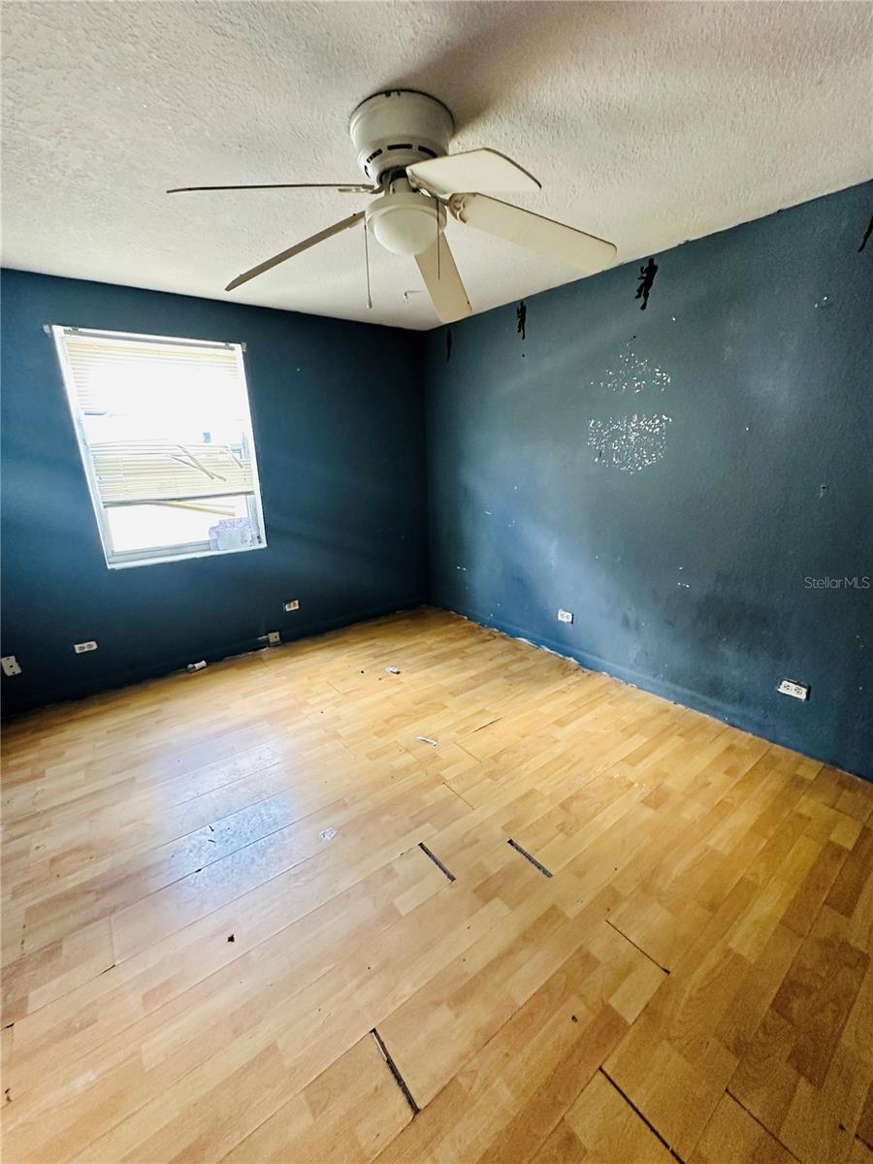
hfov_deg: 85.7
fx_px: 471
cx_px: 436
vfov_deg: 102.1
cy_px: 582
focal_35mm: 14
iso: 400
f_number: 2.2
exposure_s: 1/60
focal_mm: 2.22
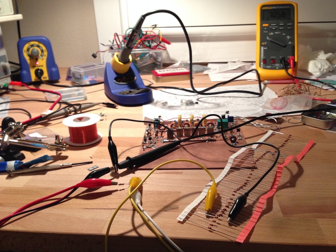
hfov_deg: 54.0
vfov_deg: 41.8
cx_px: 166
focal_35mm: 34
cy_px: 125
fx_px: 330
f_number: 2.4
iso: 125
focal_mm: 4.12
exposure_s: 1/20
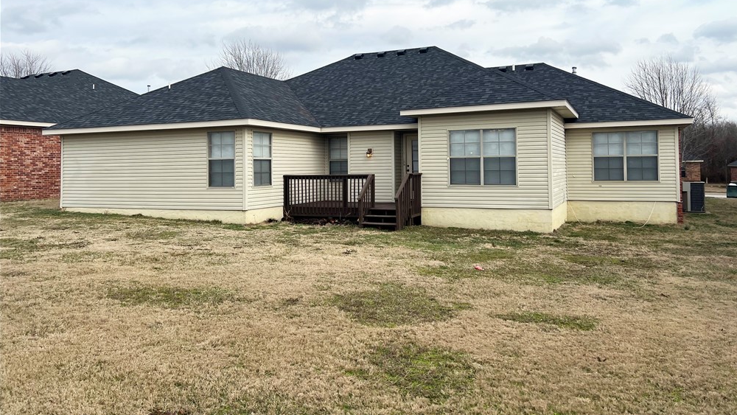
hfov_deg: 66.0
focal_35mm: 29
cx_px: 377
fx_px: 567
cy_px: 142
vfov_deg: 39.8
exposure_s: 1/5587
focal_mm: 5.7
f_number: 1.5
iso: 50
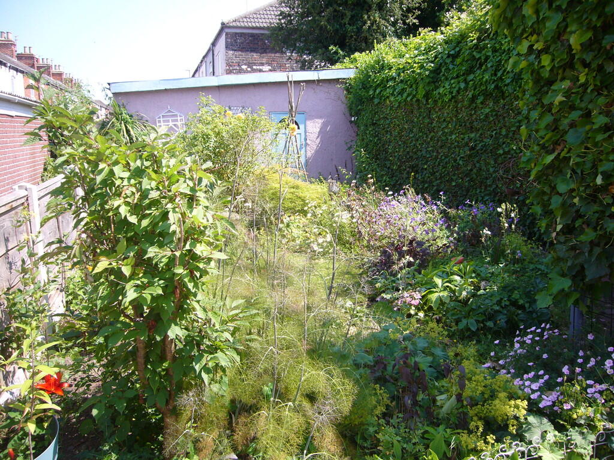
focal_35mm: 28
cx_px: 307
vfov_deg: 49.7
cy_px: 230
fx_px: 497
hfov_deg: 63.4
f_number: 2.8
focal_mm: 4.6
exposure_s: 1/320
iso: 80
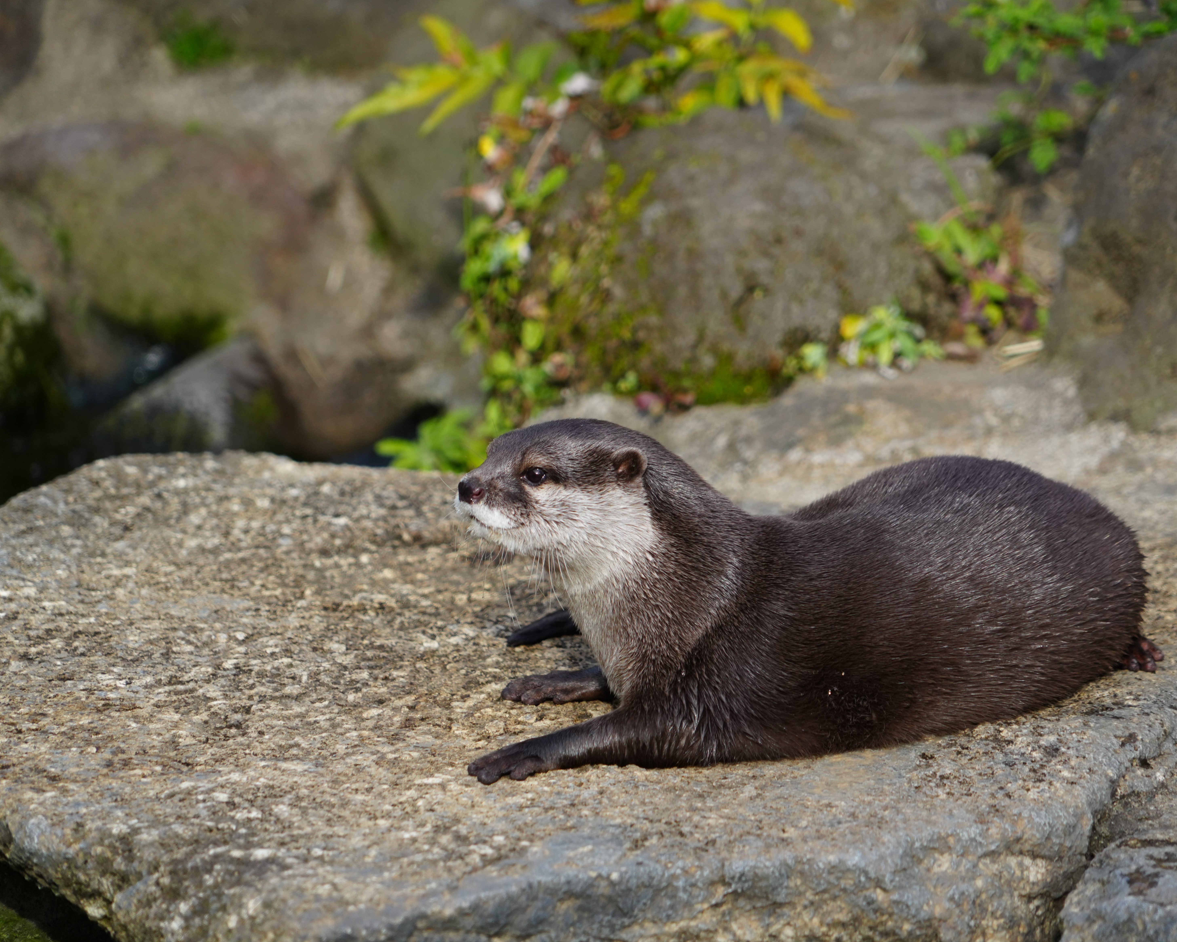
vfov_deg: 5.7
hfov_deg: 7.1
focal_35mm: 271
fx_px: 9440
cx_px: 663
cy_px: 471
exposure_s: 1/1000
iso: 800
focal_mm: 240
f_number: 6.3
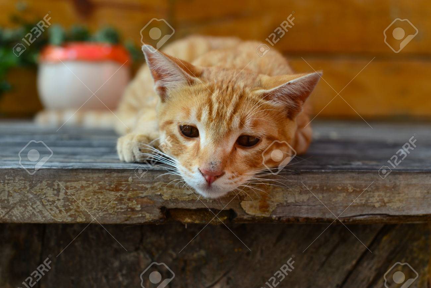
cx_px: 216
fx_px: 599
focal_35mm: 50
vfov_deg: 27.0
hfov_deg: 39.6
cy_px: 144
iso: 100
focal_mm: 50
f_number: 5
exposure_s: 1/100
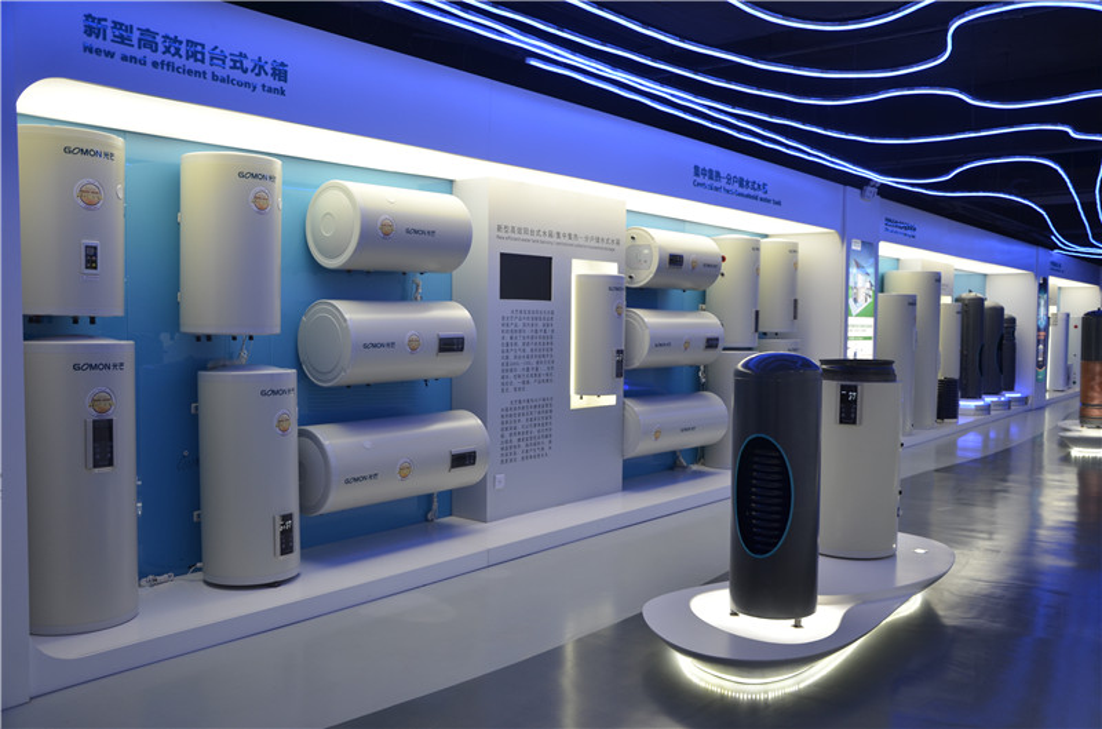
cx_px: 551
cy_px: 364
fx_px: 962
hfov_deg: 59.6
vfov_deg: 41.5
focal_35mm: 32
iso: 250
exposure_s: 1/50
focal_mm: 21
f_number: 3.8
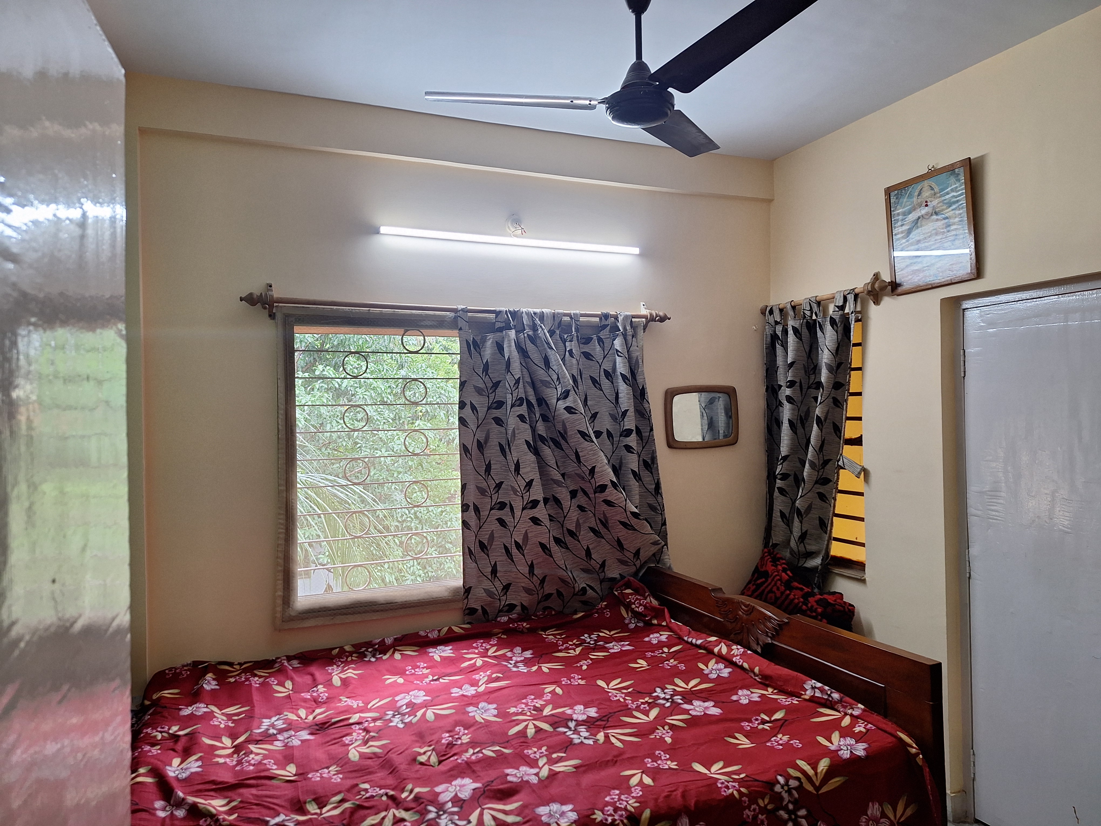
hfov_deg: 73.9
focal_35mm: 23
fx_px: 732
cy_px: 413
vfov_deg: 58.9
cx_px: 550
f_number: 1.8
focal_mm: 5.54
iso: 80
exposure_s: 1/50
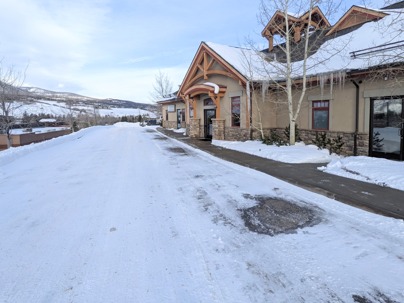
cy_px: 125
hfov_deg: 84.6
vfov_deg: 68.2
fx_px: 222
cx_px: 209
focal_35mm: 19
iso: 39
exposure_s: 1/874
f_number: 2.2
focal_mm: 2.22
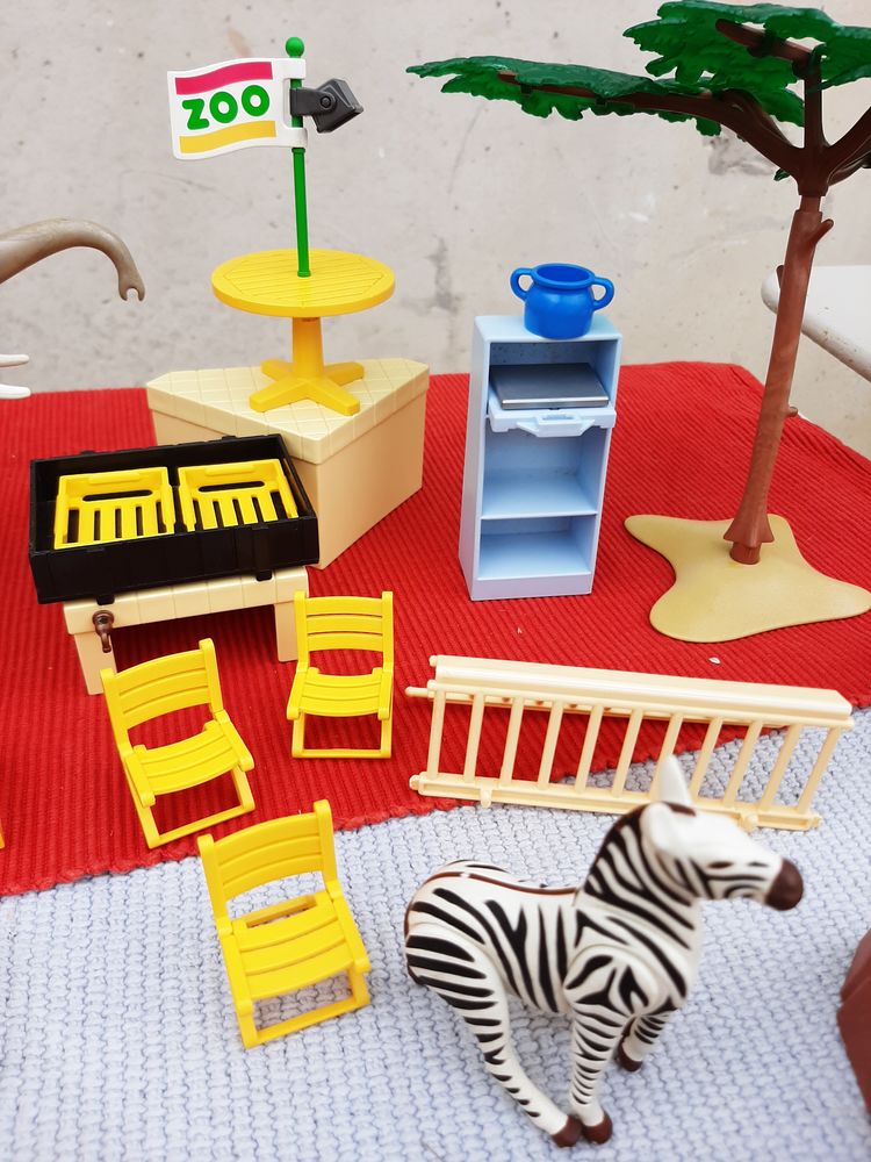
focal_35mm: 26
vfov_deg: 67.3
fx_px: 872
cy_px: 581
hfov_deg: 53.1
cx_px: 436
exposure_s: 1/360
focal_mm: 3.93
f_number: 1.7
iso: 40
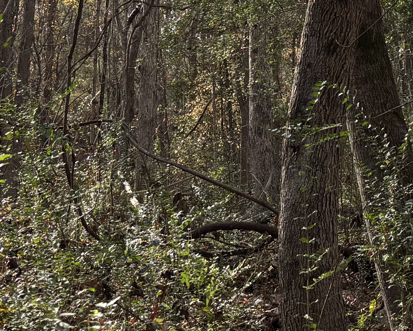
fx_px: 1283
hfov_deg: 18.2
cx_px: 130
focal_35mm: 105
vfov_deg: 14.3
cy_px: -38
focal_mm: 5.96
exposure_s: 1/1068
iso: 50
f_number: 1.6
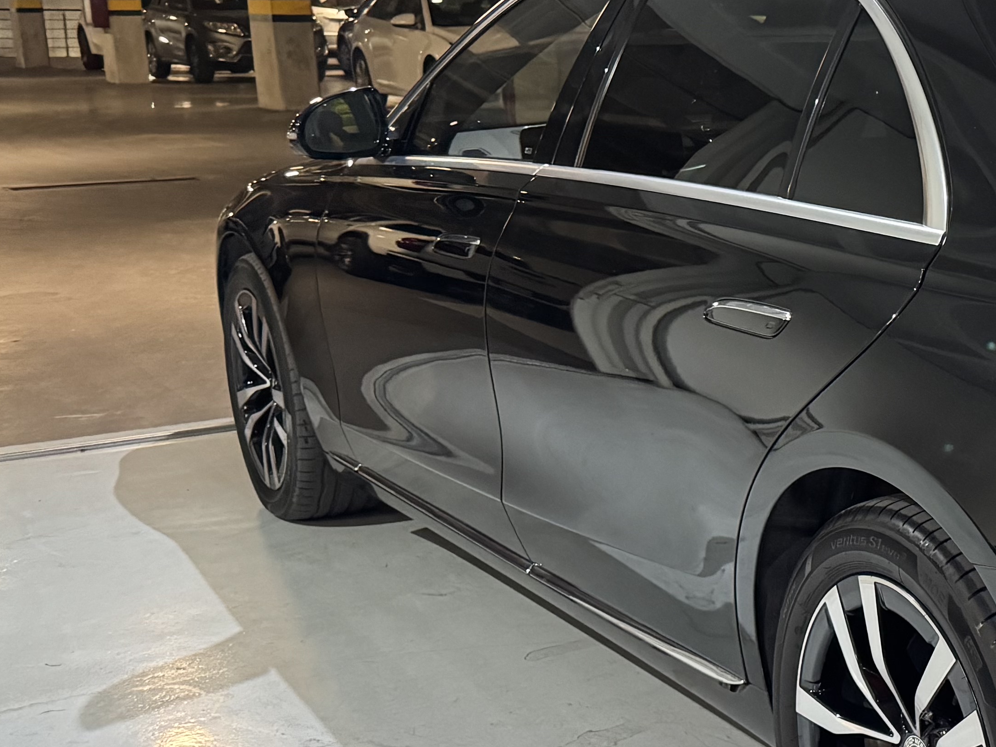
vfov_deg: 23.3
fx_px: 1813
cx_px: 1301
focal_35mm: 63
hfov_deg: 26.1
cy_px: 371
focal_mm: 6.76
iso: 800
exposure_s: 1/40
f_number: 1.78
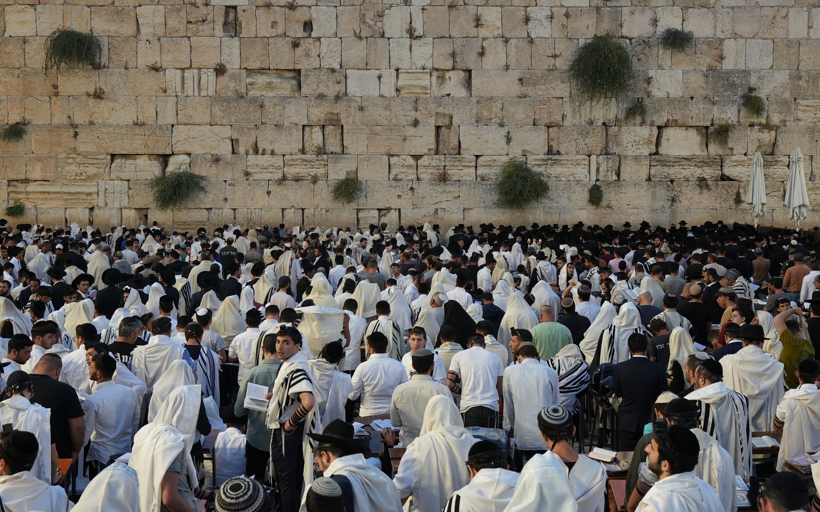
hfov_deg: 46.2
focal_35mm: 43
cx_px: 411
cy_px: 239
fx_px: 961
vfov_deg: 29.9
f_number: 4
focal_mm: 28
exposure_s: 1/160
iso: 1000
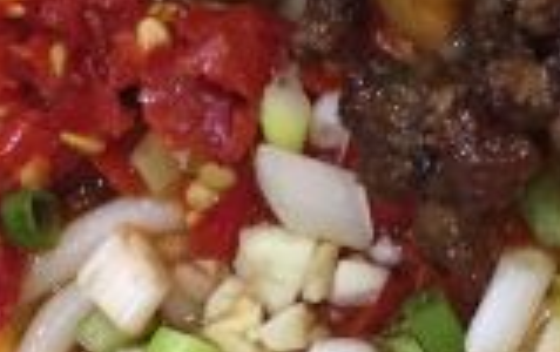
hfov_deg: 15.5
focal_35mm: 135
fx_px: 2064
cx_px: 296
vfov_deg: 9.8
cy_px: 213
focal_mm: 4.15
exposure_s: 1/17
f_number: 2.2
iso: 250
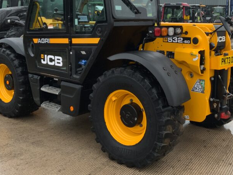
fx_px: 330
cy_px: 60
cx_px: 152
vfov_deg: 29.5
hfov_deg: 38.5
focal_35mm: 49
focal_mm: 3
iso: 32
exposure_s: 1/122
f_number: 1.8
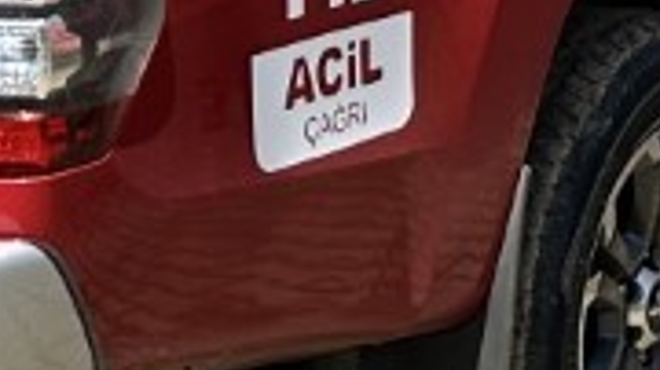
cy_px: -147
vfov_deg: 5.8
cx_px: 1327
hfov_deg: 9.6
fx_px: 3655
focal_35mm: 209
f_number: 1.78
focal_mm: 6.86
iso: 80
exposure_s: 1/4016
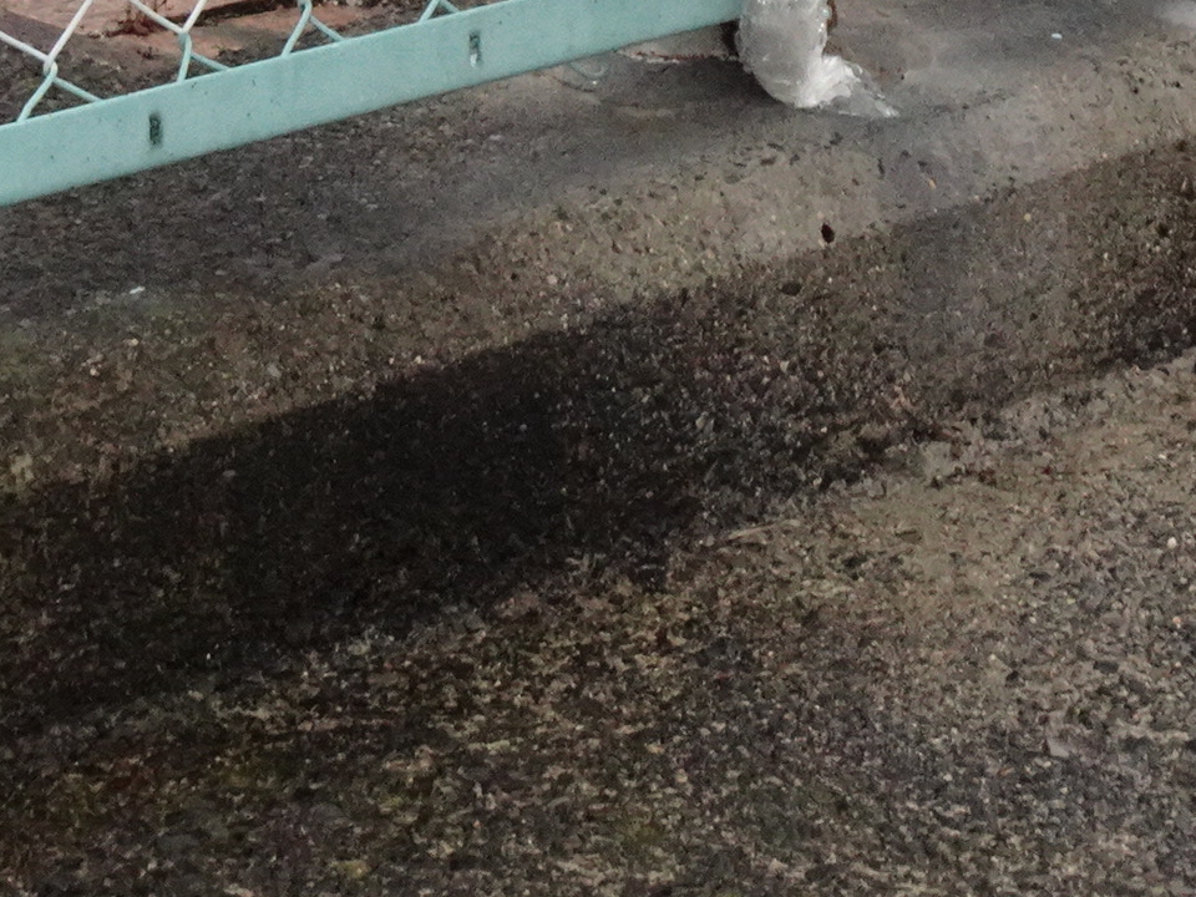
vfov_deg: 6.6
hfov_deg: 8.8
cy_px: -301
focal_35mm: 224
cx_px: 847
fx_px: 7739
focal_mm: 13.05
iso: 800
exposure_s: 1/60
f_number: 5
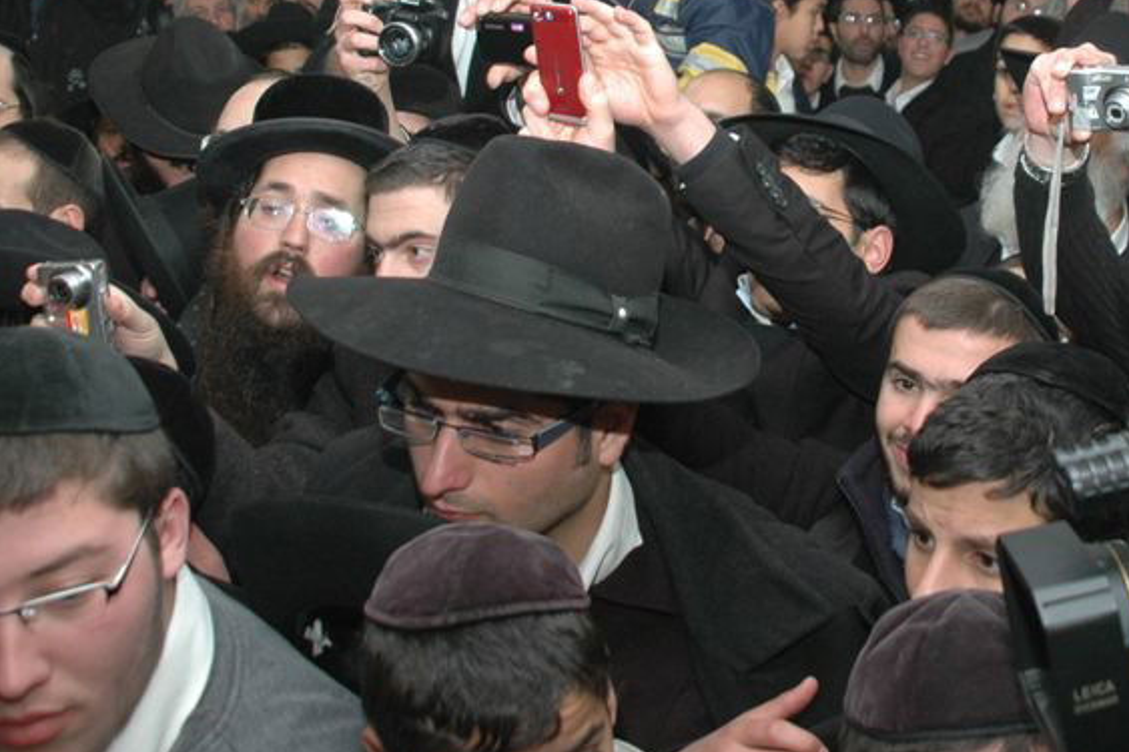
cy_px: 143
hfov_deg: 33.0
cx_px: 800
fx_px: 1881
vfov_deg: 22.3
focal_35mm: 60
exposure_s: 1/60
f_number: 5
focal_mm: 22
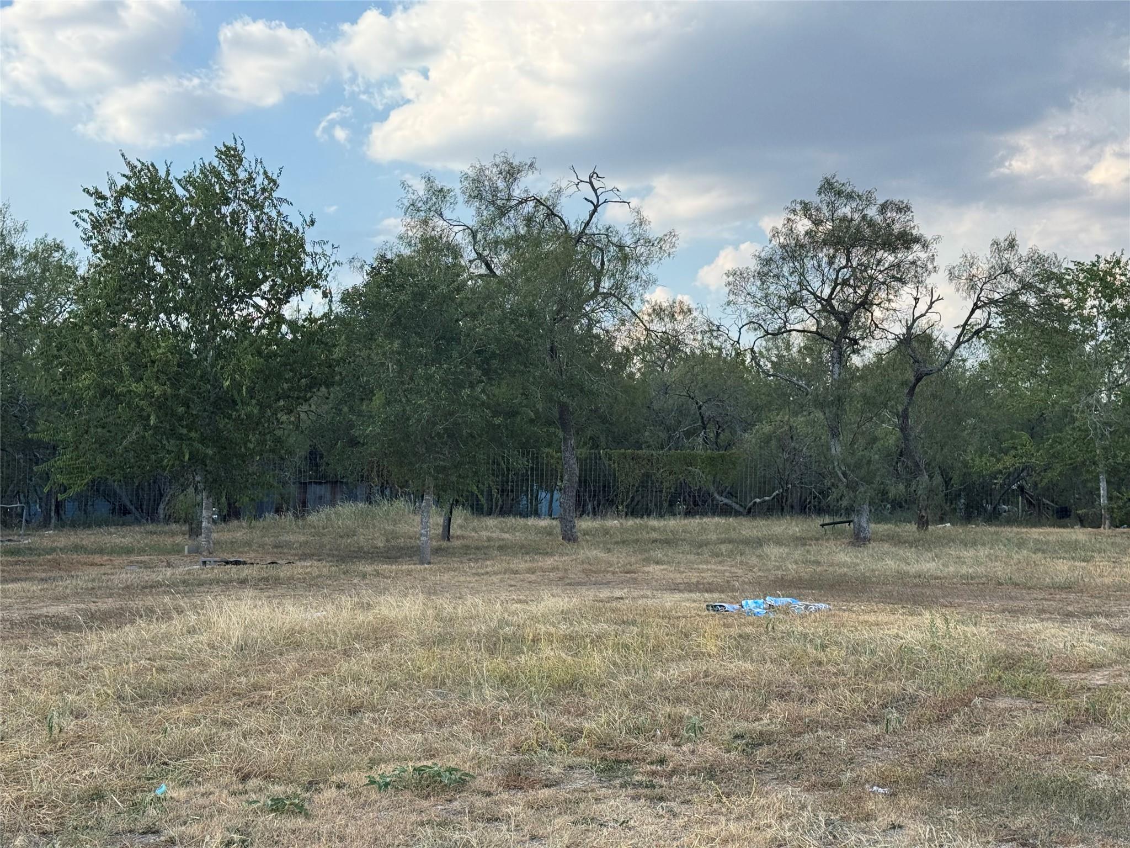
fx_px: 1567
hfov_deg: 39.7
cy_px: 424
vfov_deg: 30.3
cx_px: 565
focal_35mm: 48
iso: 64
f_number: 1.78
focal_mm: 6.76
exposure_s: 1/2179
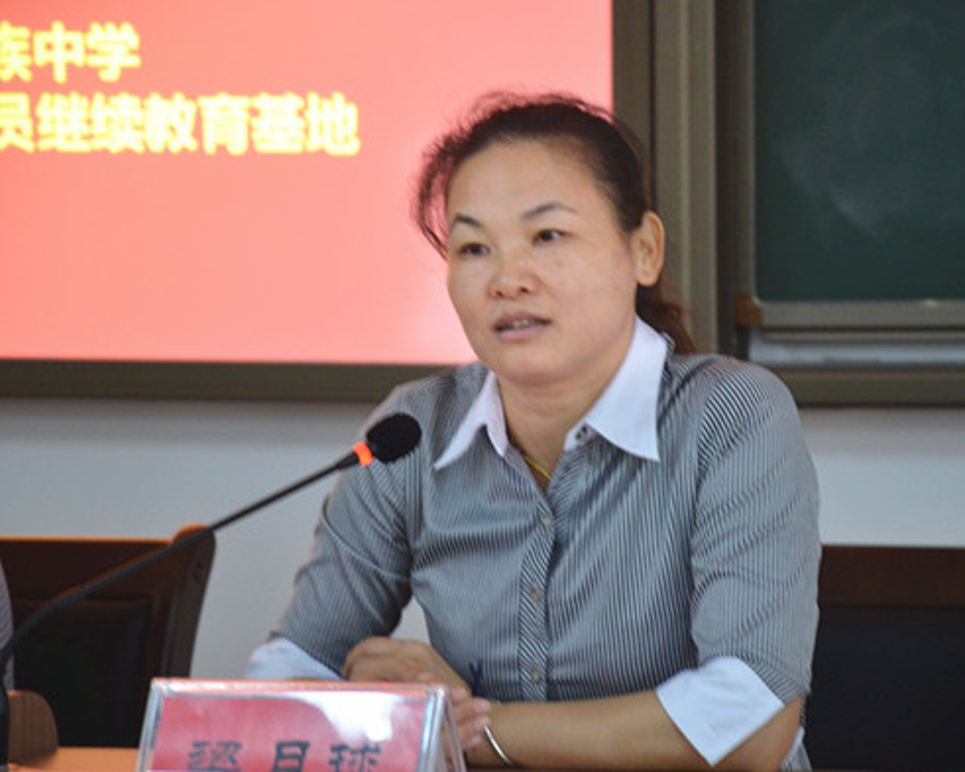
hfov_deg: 8.1
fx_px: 6856
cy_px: 387
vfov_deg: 6.4
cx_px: 539
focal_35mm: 240
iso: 1600
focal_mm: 140
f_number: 5.6
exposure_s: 1/25
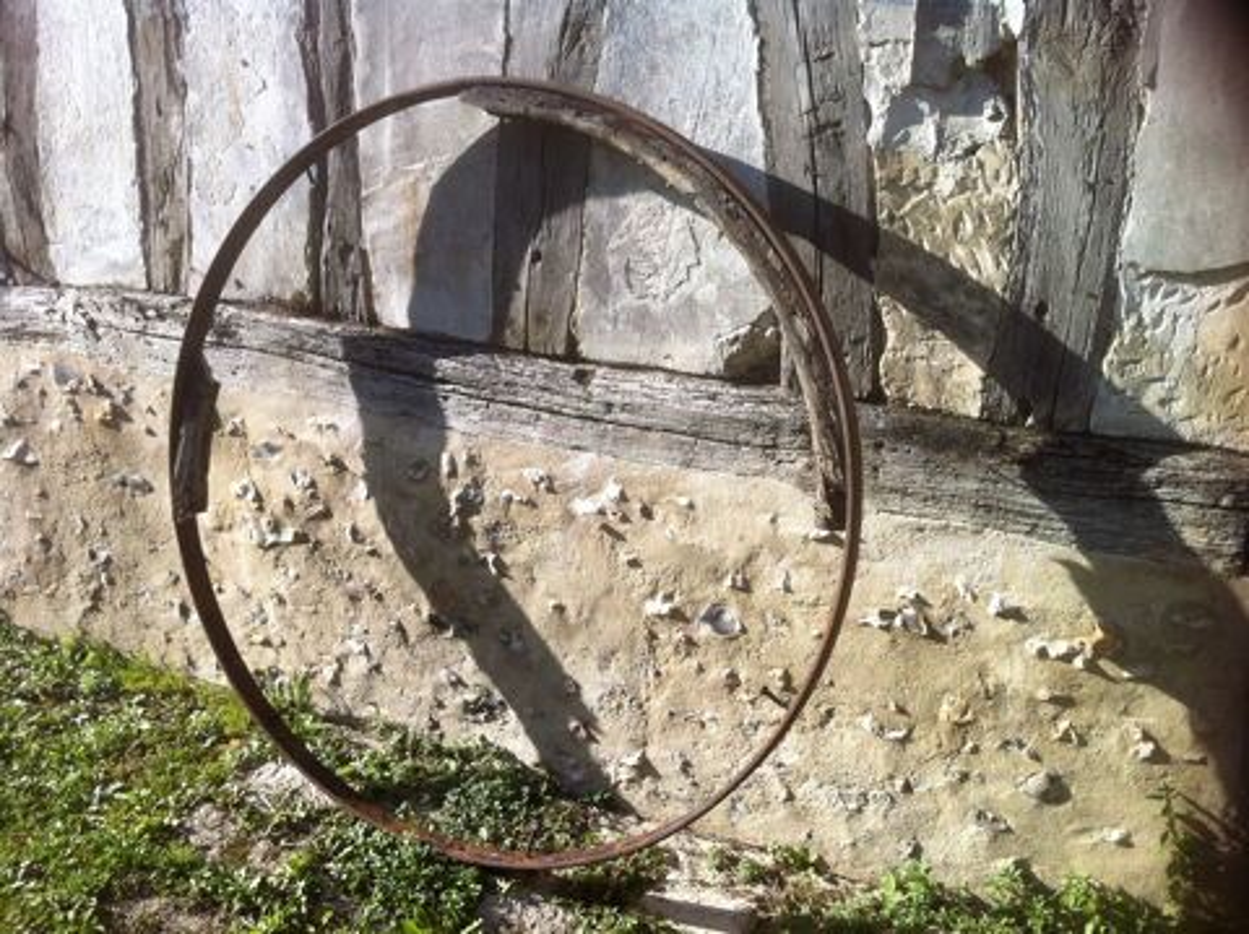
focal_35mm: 35
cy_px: 467
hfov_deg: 52.7
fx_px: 1262
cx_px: 624
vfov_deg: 40.6
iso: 80
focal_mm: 3.85
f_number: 2.8
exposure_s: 1/773
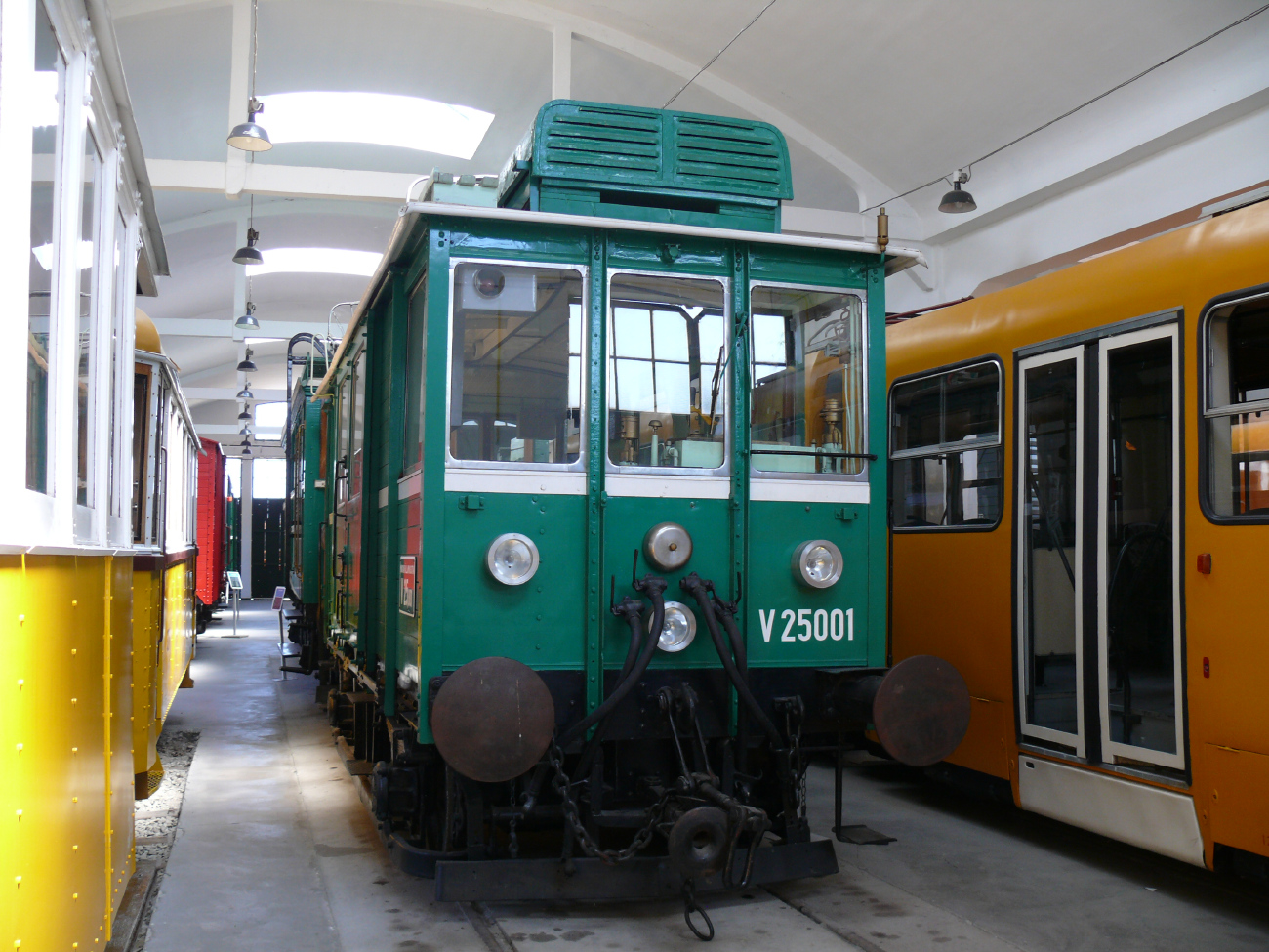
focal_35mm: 35
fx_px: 1283
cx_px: 634
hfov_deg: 52.6
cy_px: 476
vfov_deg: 40.7
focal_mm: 7.4
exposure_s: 1/50
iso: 100
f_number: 2.8
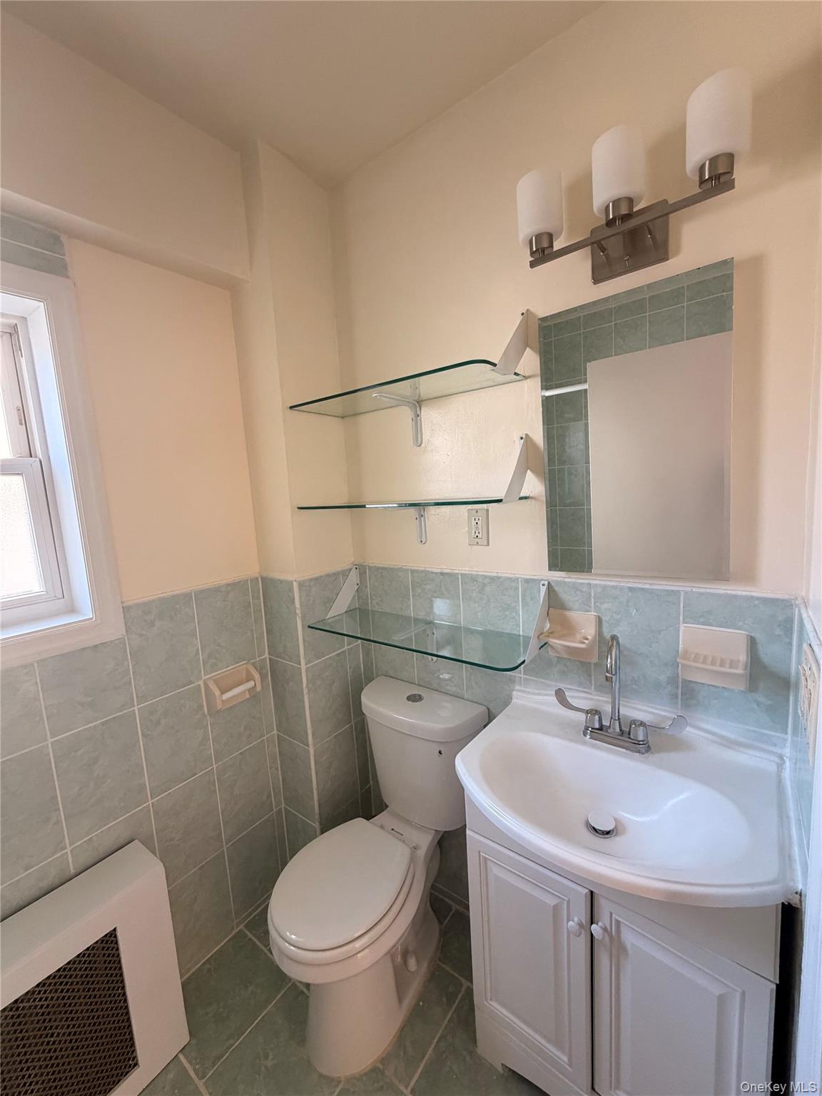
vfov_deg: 102.1
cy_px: 548
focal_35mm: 14
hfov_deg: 85.7
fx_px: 443
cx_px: 411
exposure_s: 1/121
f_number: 2.2
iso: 320
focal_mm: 2.22
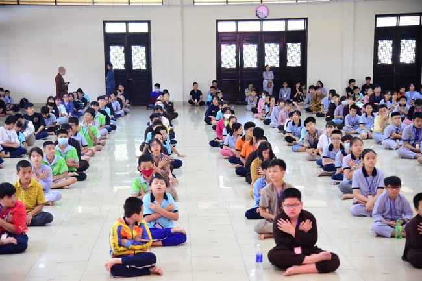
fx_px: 820
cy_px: 140
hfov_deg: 28.9
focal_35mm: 70
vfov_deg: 19.4
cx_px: 211
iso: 2000
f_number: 4
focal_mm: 70
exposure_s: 1/60
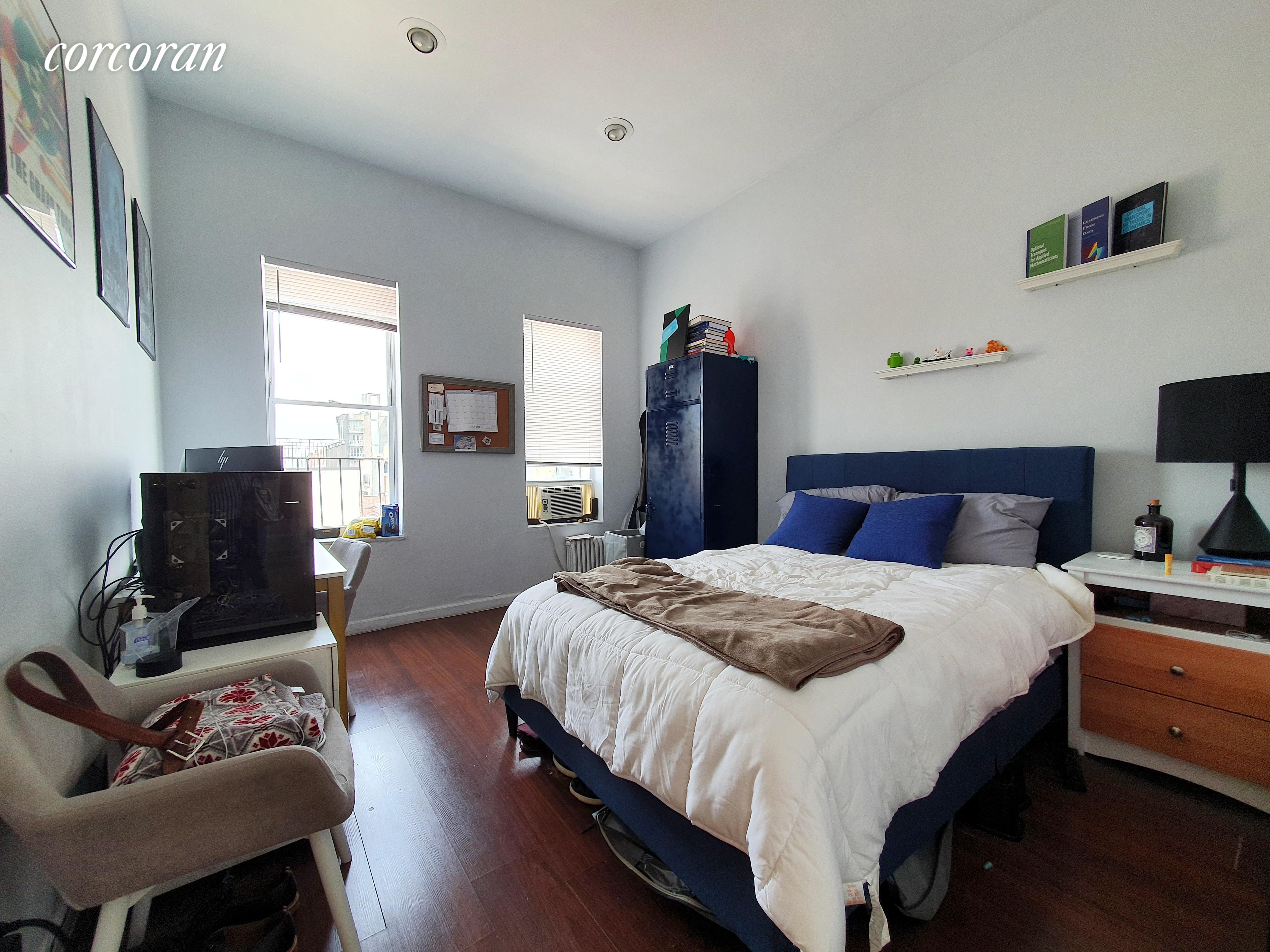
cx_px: 635
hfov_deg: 106.2
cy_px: 476
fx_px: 477
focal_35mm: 13
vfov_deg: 89.9
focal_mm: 1.8
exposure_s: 1/50
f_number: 2.2
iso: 50
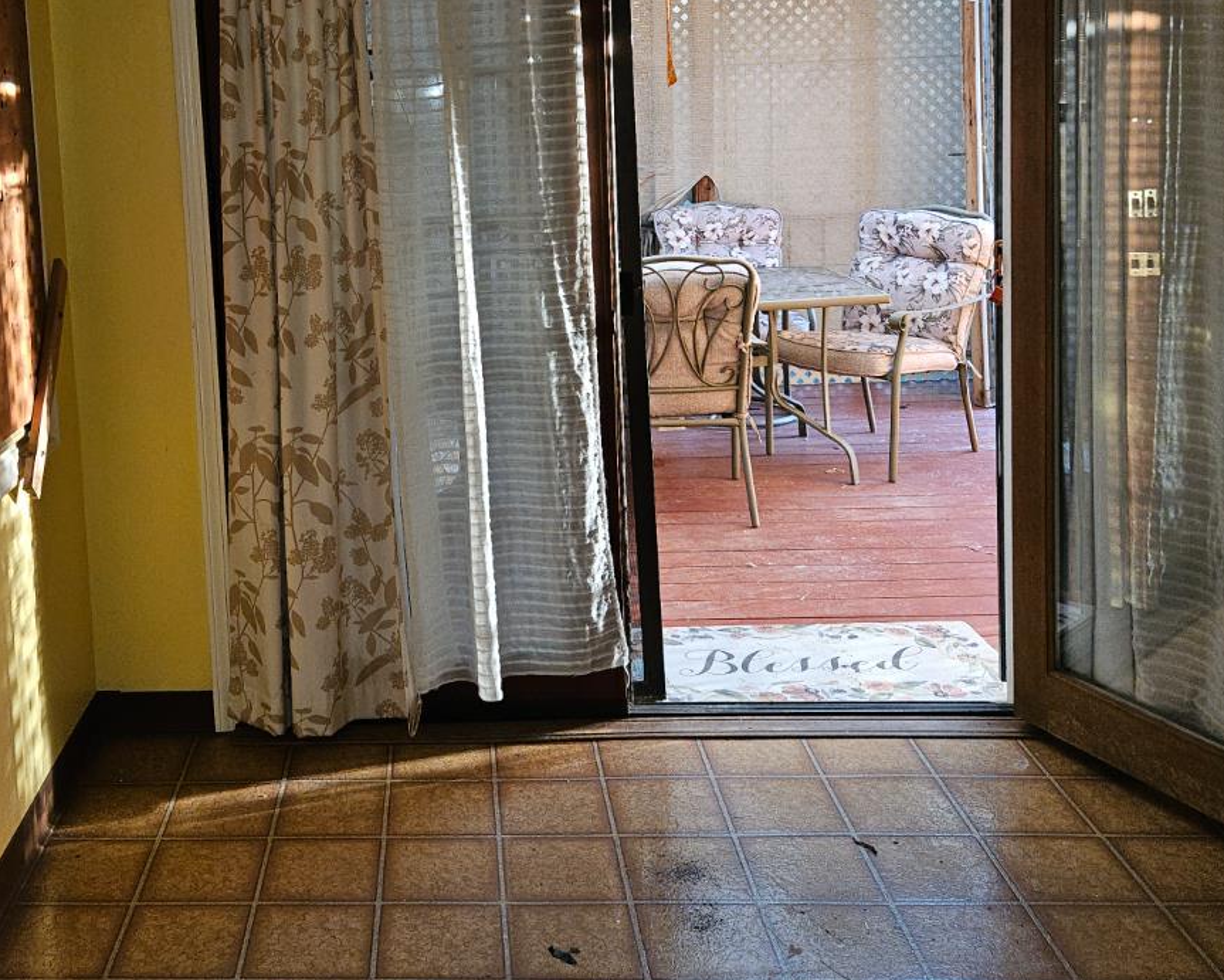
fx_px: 1413
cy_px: 250
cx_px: 380
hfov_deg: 45.9
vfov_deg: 37.4
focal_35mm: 39
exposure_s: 1/24
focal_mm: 5.4
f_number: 1.8
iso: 100
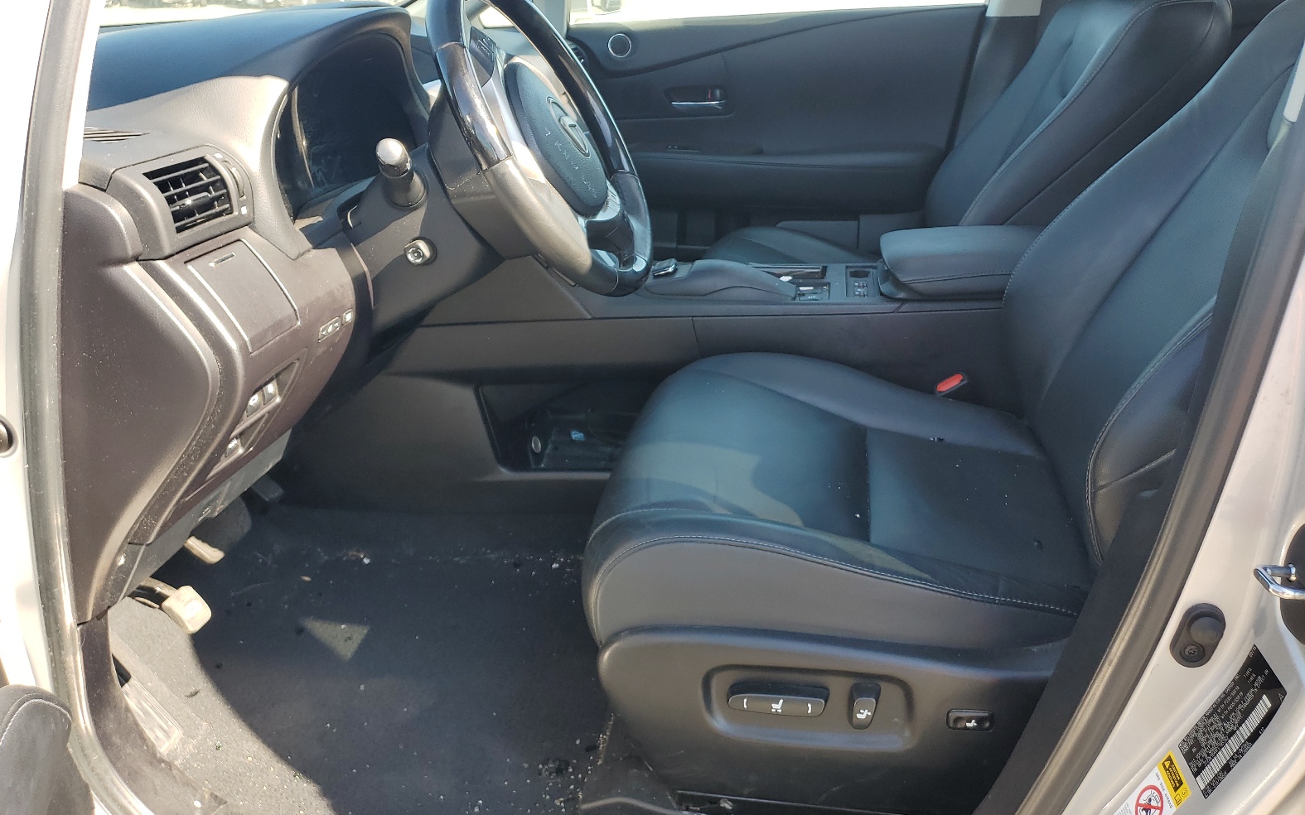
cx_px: 661
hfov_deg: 66.5
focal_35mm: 28
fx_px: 996
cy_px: 321
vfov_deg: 44.3
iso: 50
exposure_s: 1/333
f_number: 1.5
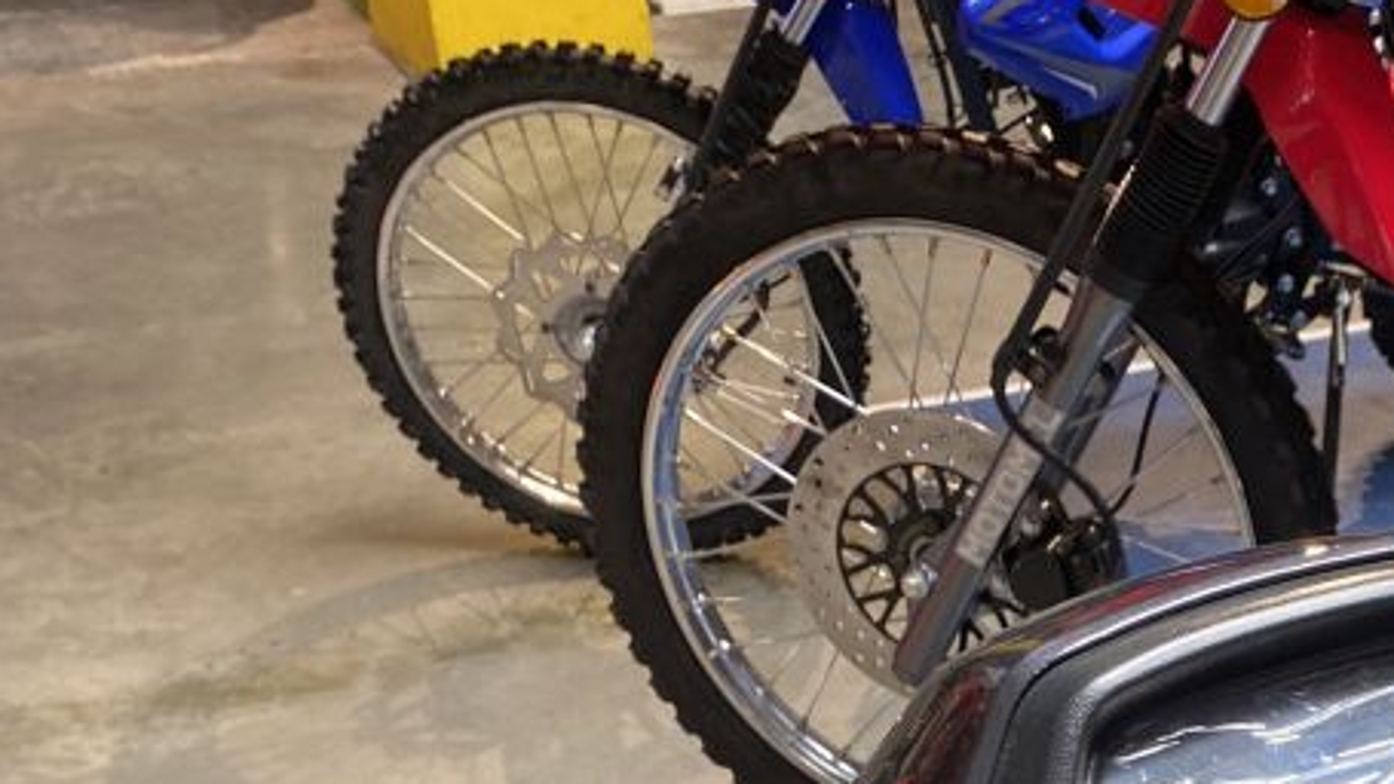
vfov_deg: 16.7
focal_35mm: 66
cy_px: 1153
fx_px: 2440
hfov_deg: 29.1
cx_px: 1492
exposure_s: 1/100
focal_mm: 4.25
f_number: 1.8
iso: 125
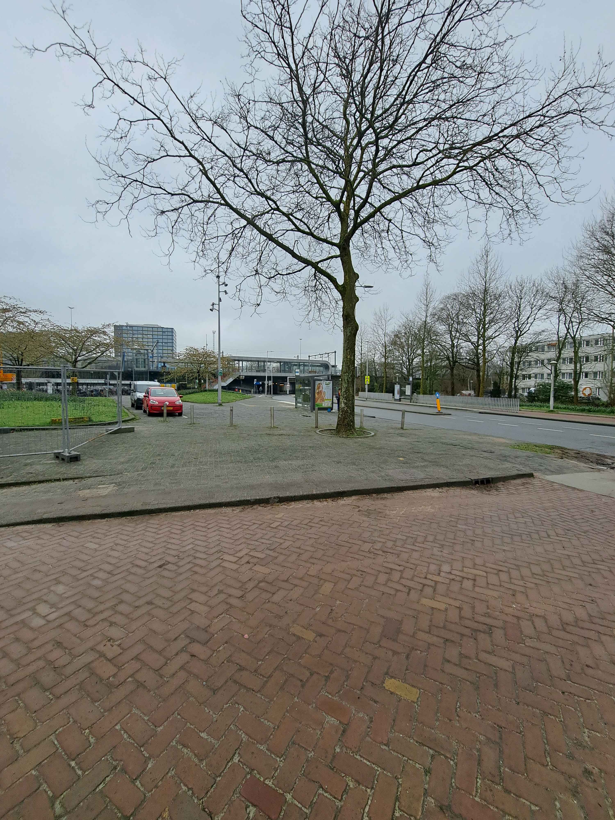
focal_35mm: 13
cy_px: 410
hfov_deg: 89.9
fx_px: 308
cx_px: 308
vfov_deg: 106.2
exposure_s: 1/356
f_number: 2.2
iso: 50
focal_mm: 1.74
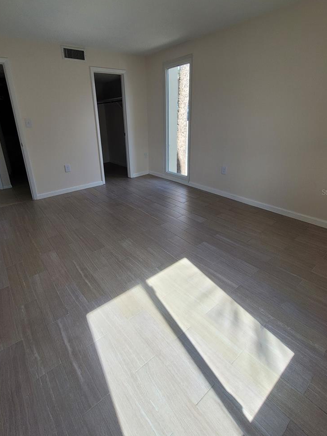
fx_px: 202
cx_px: 152
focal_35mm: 16
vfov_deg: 94.1
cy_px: 192
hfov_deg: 78.0
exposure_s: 1/423
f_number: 2.2
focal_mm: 2.2
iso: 64
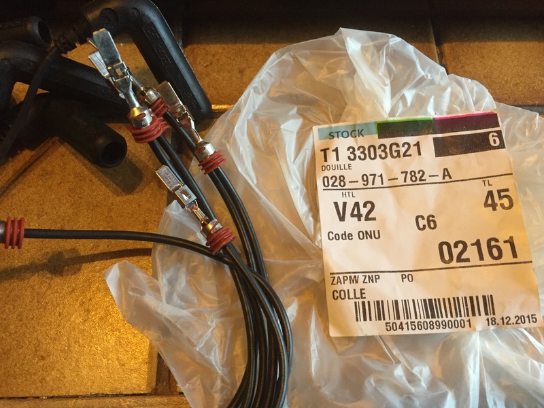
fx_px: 456
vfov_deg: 48.2
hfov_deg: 61.7
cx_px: 272
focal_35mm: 29
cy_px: 204
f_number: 2.2
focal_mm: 4.15
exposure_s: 1/33
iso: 320
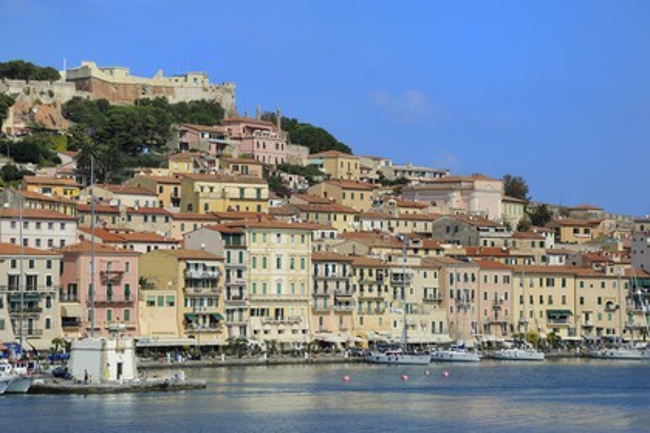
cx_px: 325
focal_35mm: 130
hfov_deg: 15.8
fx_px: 2347
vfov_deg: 10.5
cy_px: 216
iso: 200
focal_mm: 130
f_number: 14
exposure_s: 1/320
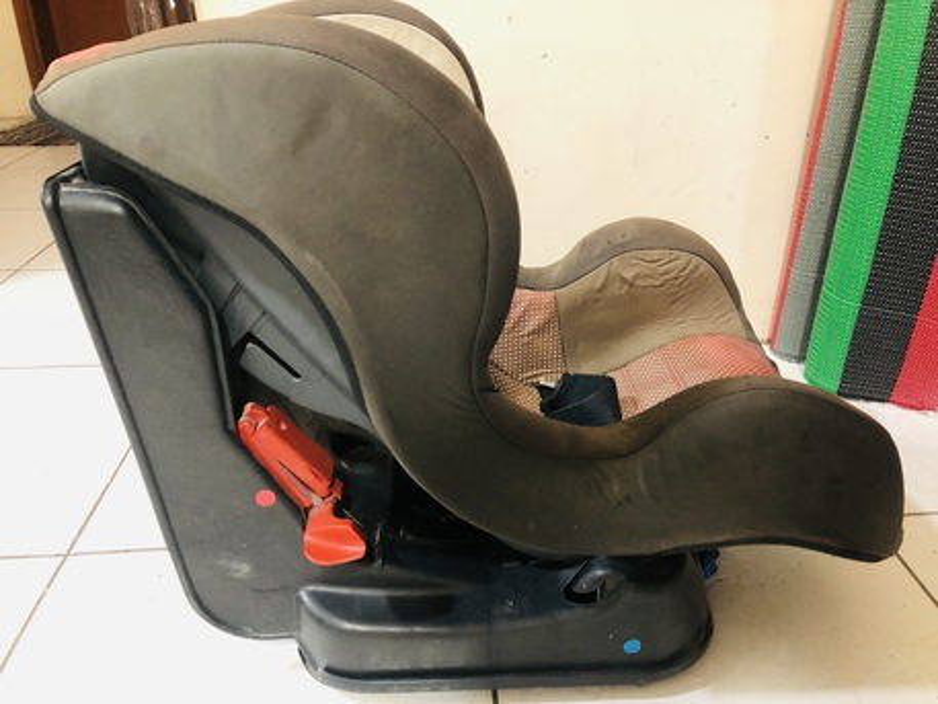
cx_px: 469
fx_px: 759
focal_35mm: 28
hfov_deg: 63.4
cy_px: 352
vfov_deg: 49.8
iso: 100
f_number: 1.8
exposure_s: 1/6
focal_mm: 4
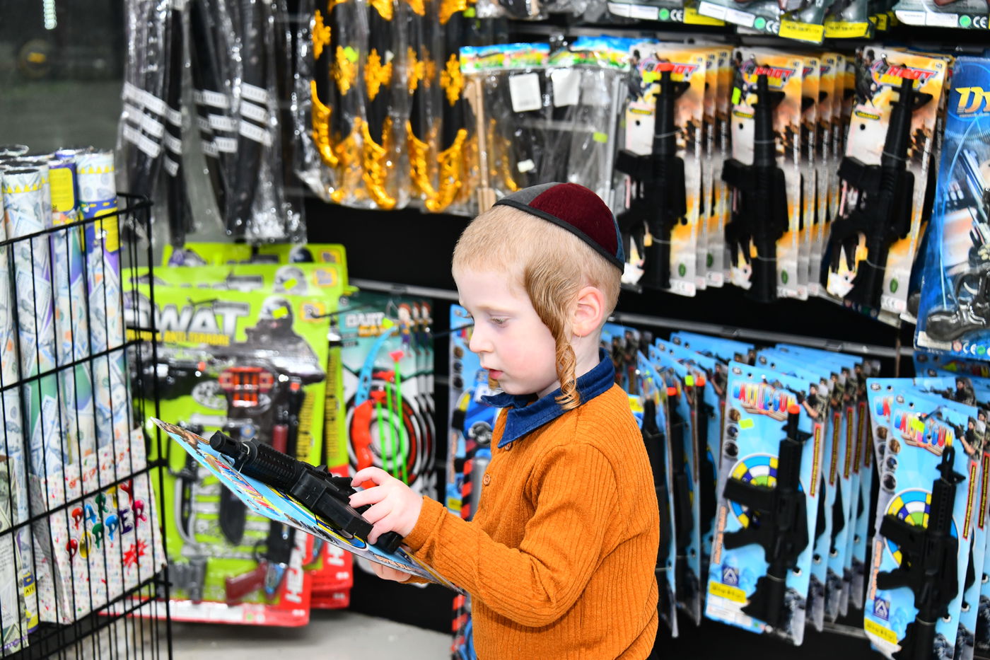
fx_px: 1980
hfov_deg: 28.1
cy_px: 330
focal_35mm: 72
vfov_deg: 18.9
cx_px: 495
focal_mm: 72
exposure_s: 1/125
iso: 1000
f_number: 5.6
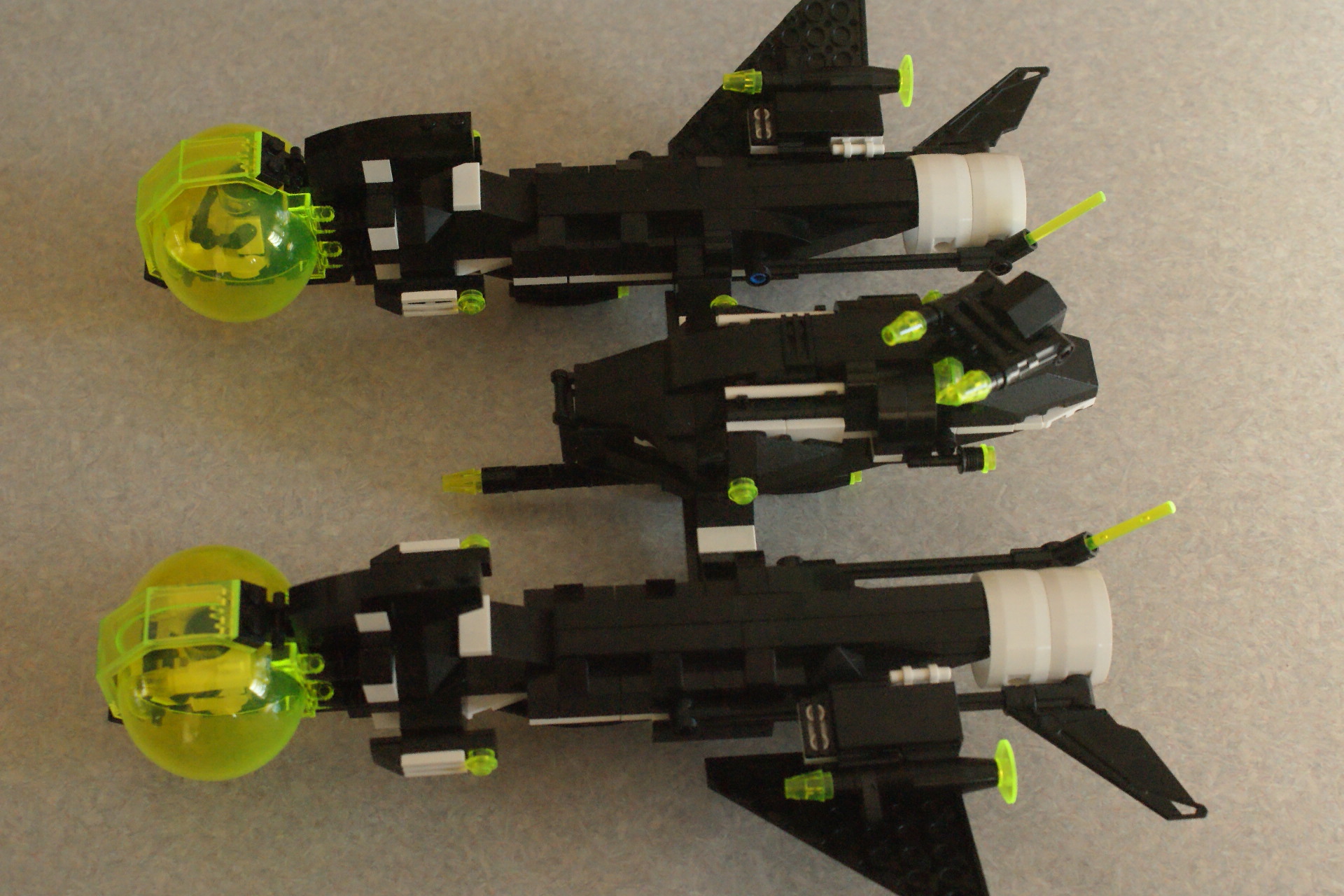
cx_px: 672
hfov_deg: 37.9
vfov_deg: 25.8
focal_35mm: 52
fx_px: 1960
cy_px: 448
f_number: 5.6
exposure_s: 1/125
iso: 1600
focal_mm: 35
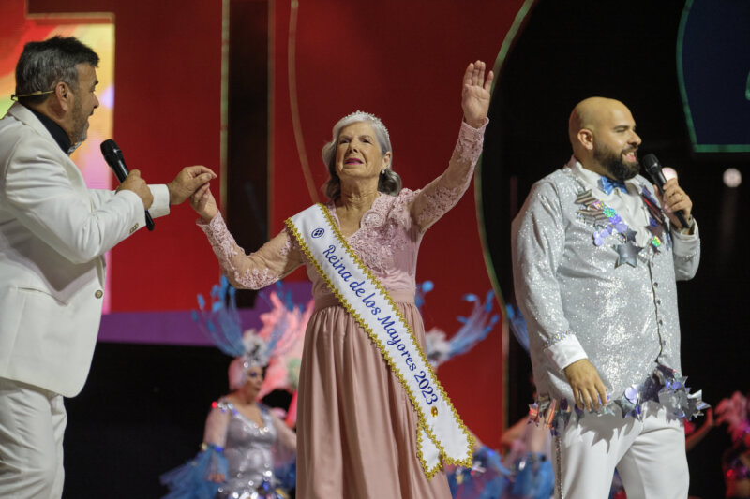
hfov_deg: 15.1
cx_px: 375
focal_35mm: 136
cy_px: 250
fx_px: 2833
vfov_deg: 10.1
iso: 1250
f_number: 2.8
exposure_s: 1/500
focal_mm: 90.6
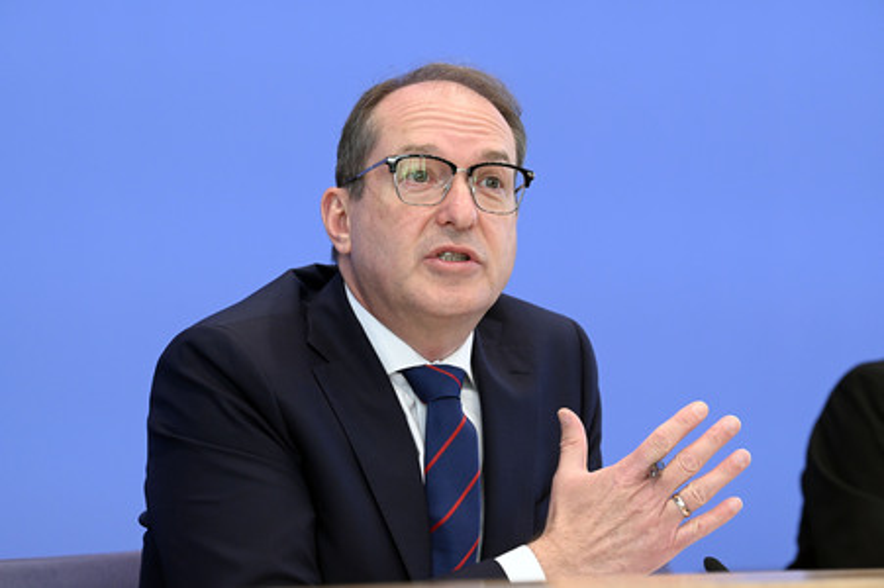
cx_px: 442
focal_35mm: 170
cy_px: 294
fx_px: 4171
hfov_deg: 12.1
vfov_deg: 8.1
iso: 2500
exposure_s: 1/400
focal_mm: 170
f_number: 5.6
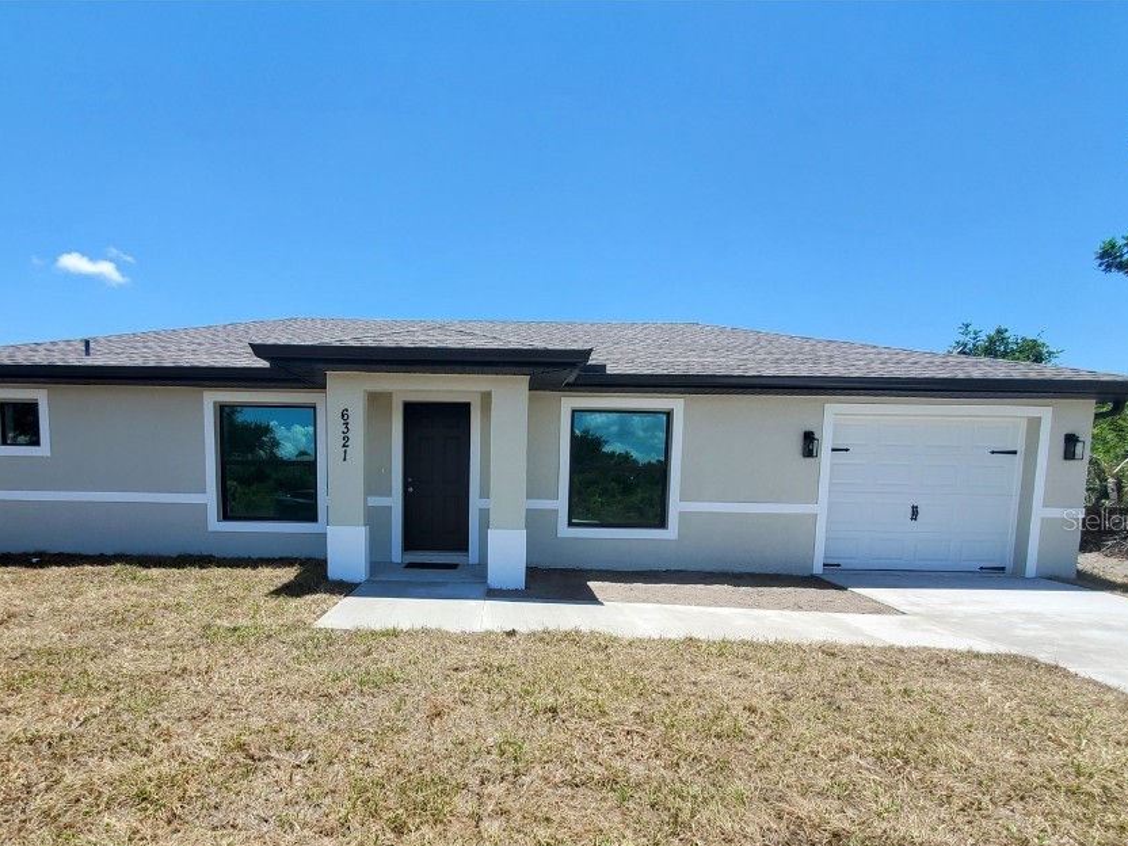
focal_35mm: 16
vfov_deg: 77.0
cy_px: 519
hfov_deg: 94.1
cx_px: 496
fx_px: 521
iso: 50
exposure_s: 1/929
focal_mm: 1.8
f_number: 2.2
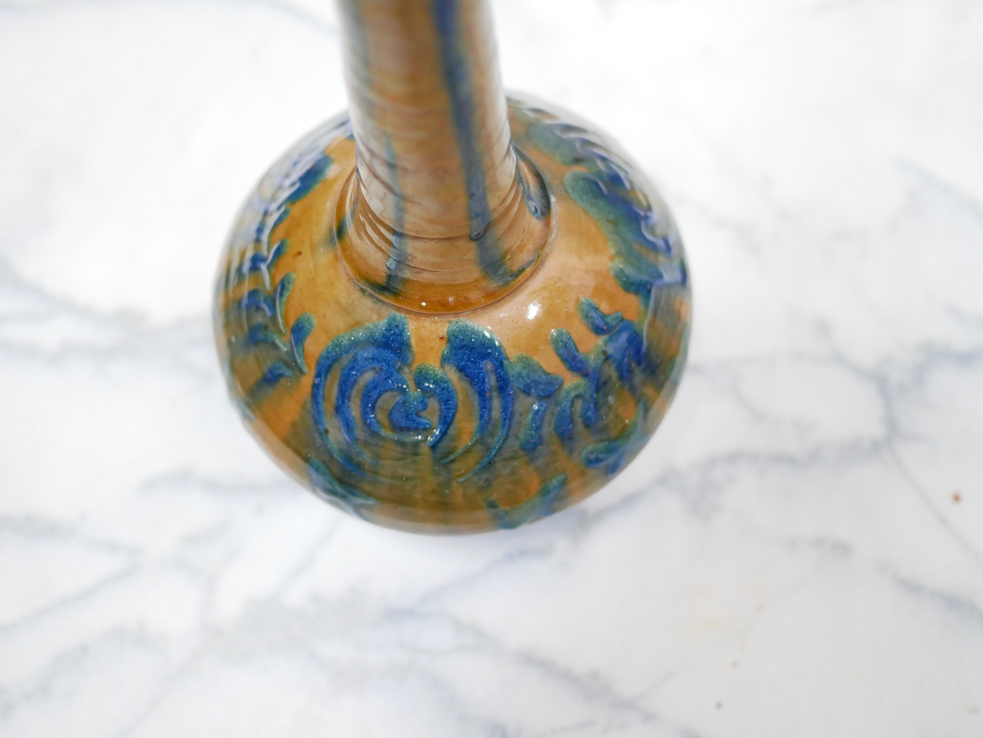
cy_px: 369
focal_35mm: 40
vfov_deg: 36.0
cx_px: 492
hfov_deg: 46.8
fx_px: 1136
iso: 1250
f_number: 1.7
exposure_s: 1/60
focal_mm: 20
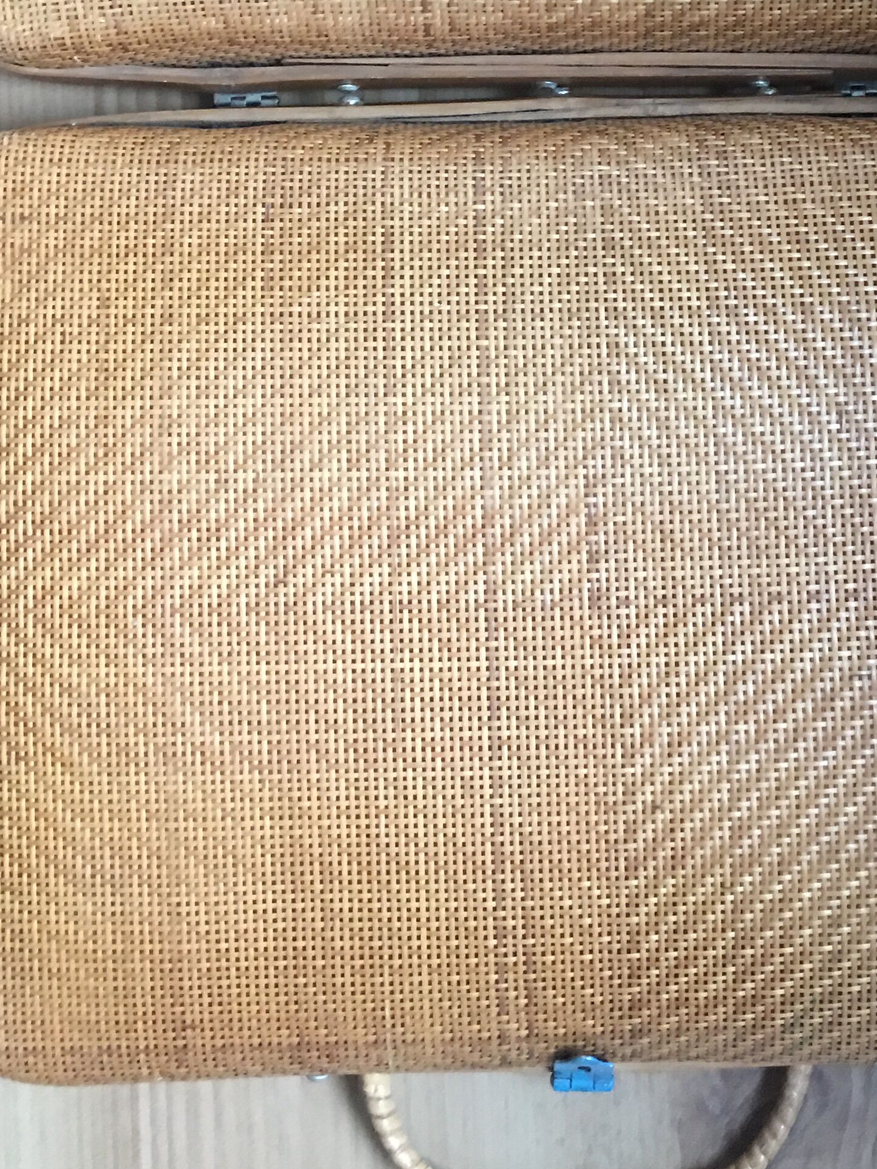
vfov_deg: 30.1
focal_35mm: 61
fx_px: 2060
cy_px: 84
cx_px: 604
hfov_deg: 23.9
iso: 80
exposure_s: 1/10
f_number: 2.2
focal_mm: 4.15
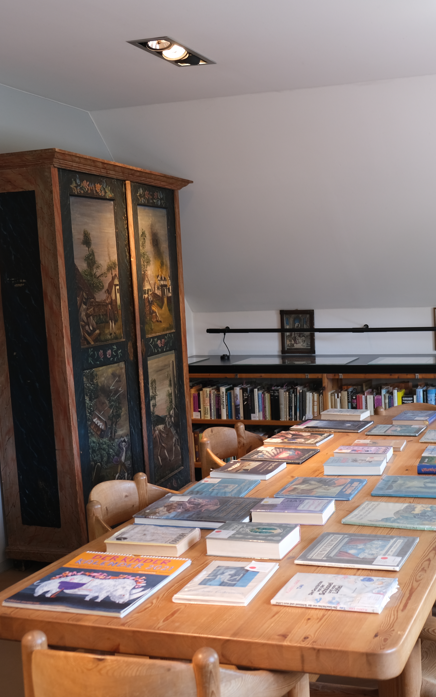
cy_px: 345
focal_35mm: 42
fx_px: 798
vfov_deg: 47.2
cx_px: 325
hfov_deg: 30.1
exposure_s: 1/28
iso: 160
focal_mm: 18
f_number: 2.8
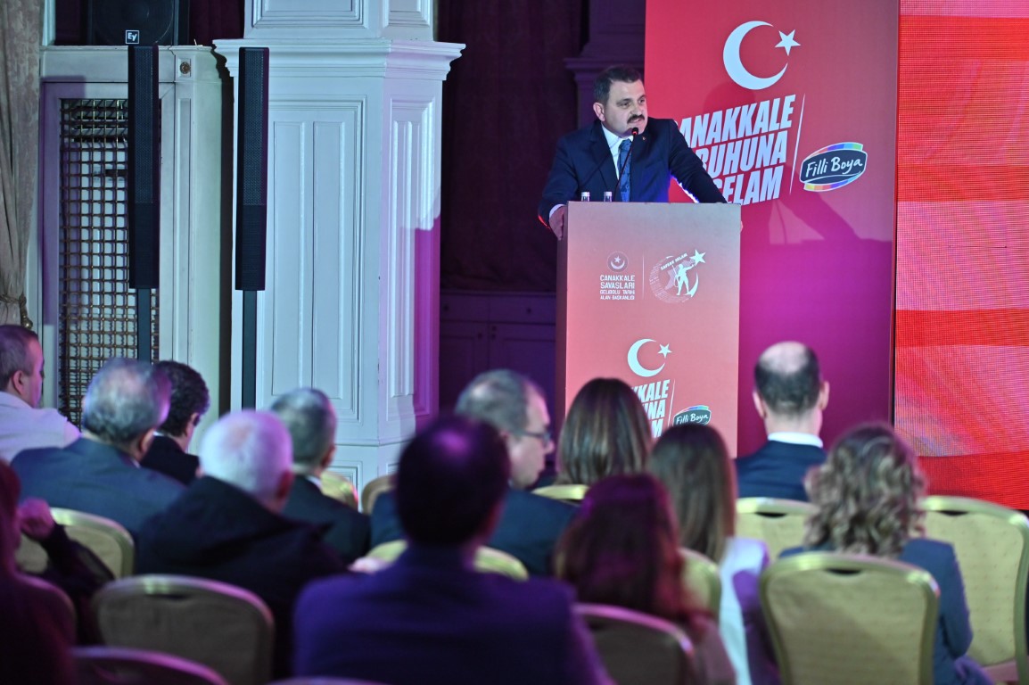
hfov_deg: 17.1
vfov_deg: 11.4
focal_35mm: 120
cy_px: 342
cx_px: 514
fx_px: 3428
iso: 2000
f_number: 2.8
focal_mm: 120
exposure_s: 1/250
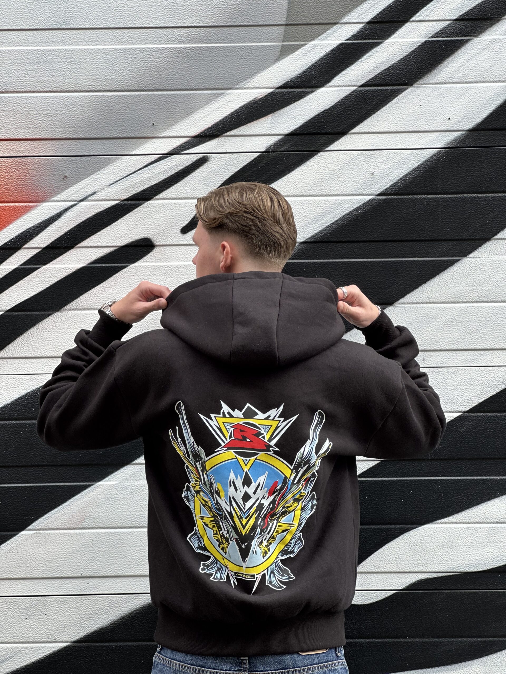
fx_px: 1501
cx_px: 253
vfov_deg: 25.3
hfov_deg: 19.1
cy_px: 337
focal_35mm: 77
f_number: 2.8
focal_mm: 9
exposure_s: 1/121
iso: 20
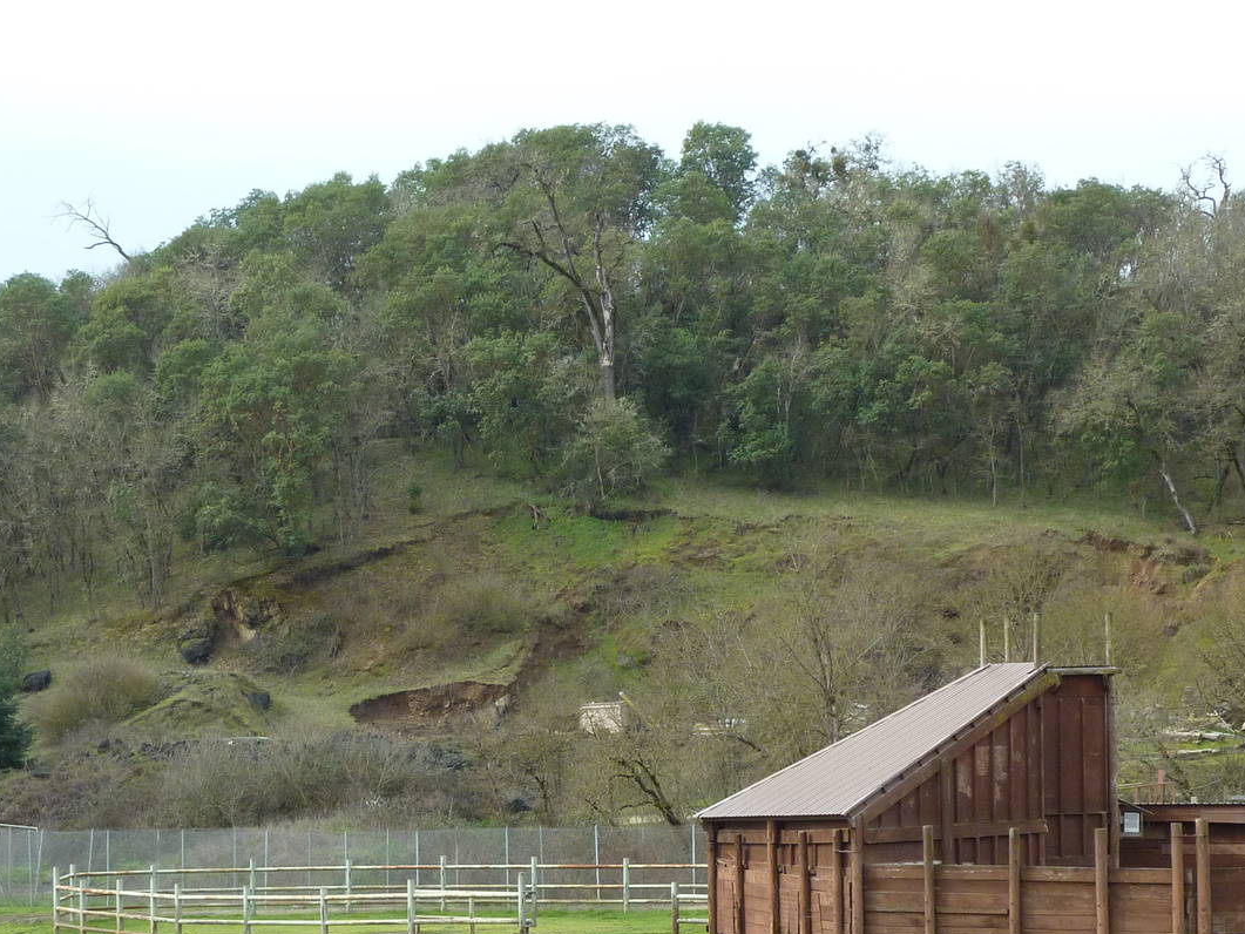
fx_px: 3201
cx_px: 670
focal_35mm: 89
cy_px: 676
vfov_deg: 16.5
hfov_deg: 22.0
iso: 200
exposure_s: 1/500
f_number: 3.9
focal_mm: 9.7
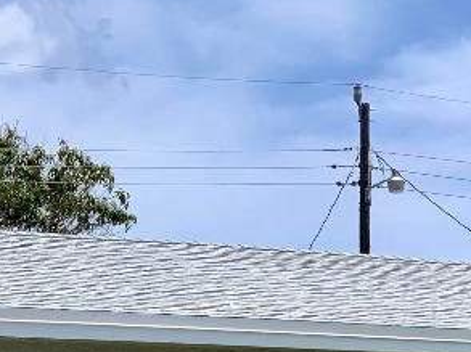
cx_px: 191
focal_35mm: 182
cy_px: 474
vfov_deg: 8.0
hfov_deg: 10.9
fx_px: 2473
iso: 16
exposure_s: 1/1497
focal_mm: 6
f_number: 2.4
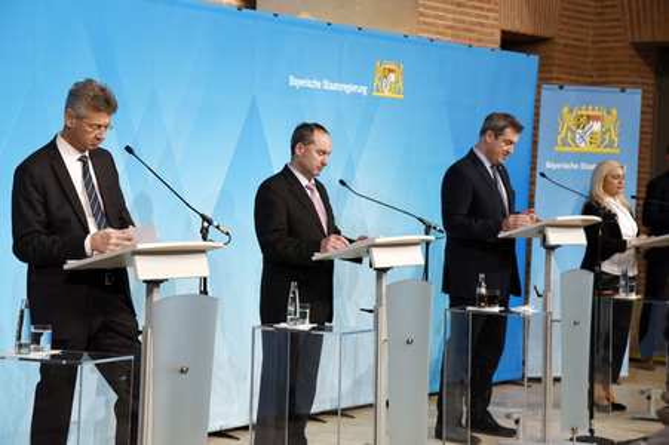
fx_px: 1708
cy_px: 222
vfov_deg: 14.8
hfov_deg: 22.2
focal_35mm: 92
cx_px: 334
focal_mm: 92
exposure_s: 1/125
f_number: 6.3
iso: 1600
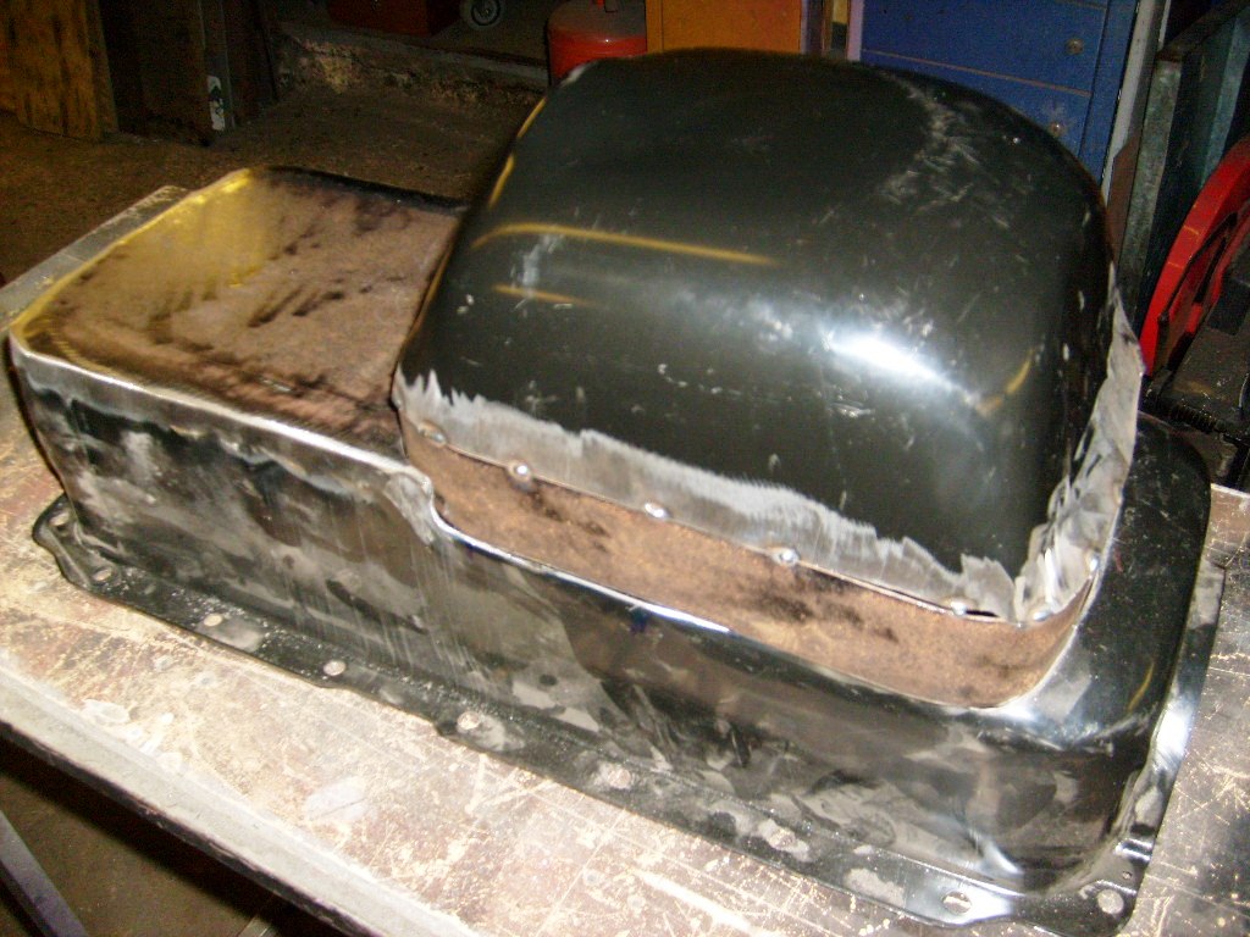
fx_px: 1264
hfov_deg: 52.6
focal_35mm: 35
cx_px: 625
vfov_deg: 40.7
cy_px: 468
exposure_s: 1/45
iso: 100
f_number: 2.8
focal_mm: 5.8
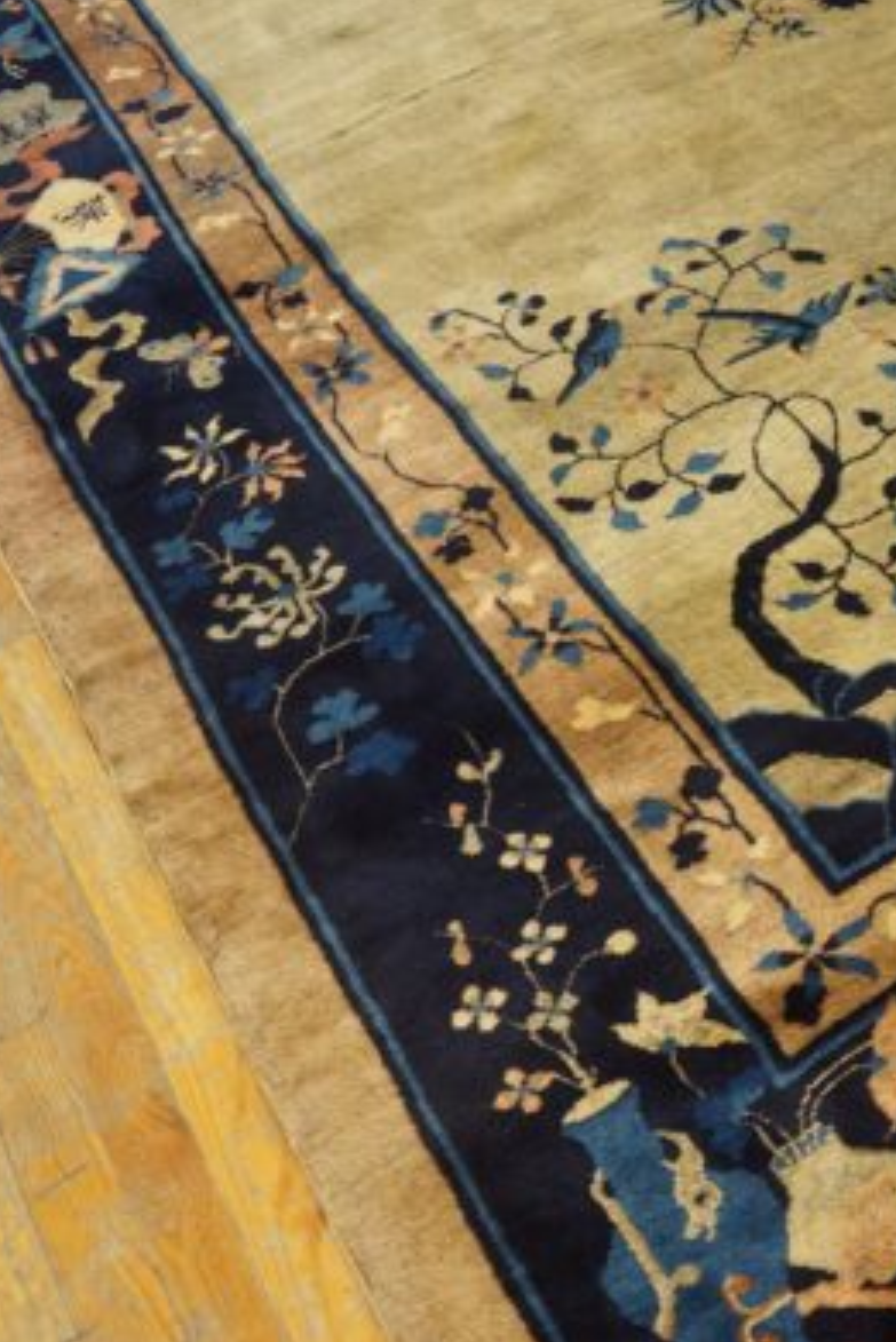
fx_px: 1716
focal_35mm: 46
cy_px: 664
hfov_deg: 28.1
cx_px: 814
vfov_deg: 42.7
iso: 1250
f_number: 4
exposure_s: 1/60
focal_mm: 20
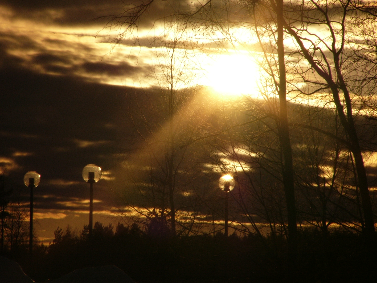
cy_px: 142
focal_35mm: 287
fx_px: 3126
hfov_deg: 6.9
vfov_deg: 5.2
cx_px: 188
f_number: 8
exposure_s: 1/2000
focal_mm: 37.8
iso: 50
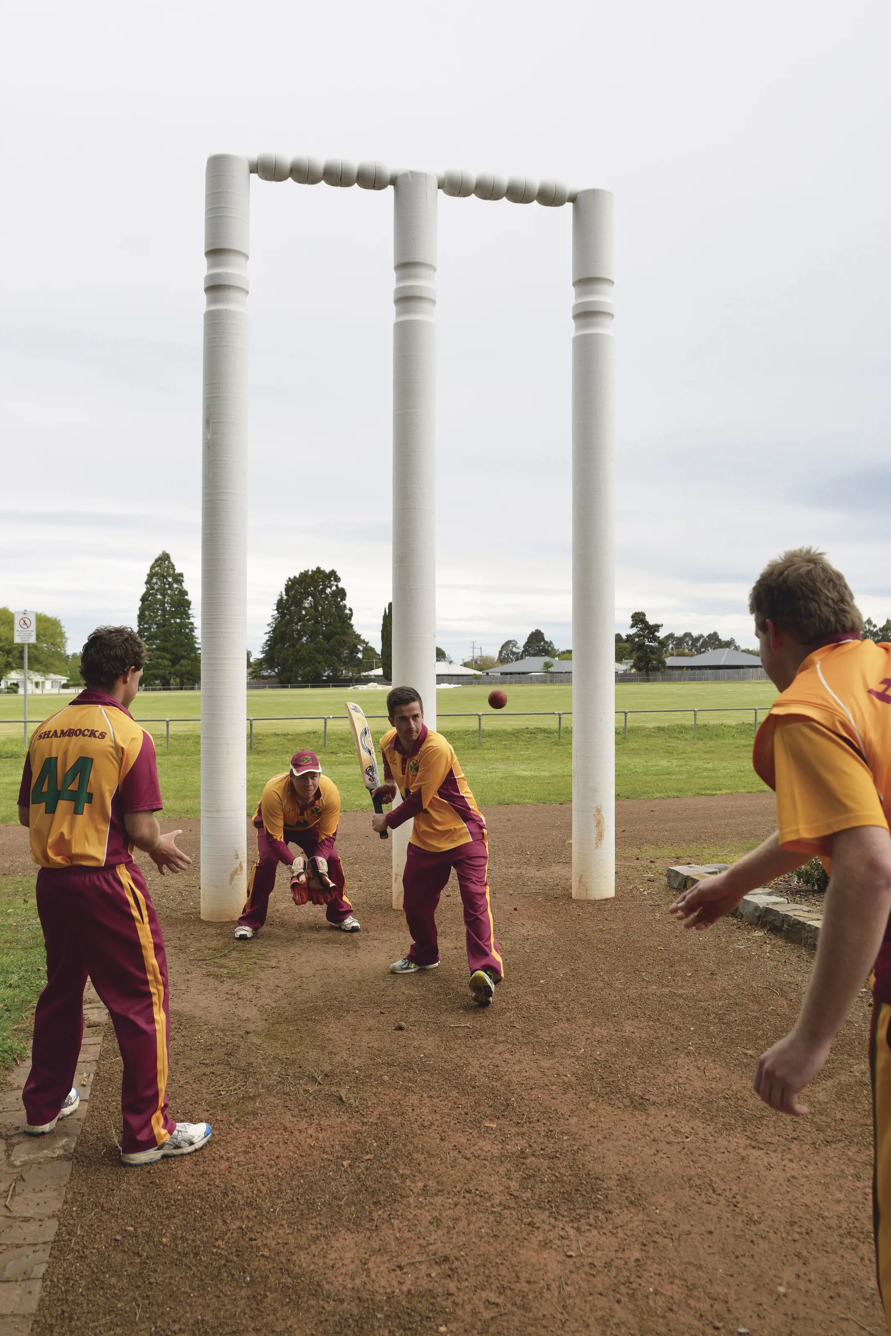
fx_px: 1225
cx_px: 457
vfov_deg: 57.2
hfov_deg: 40.0
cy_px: 680
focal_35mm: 33
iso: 500
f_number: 16
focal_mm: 32
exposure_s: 1/1250
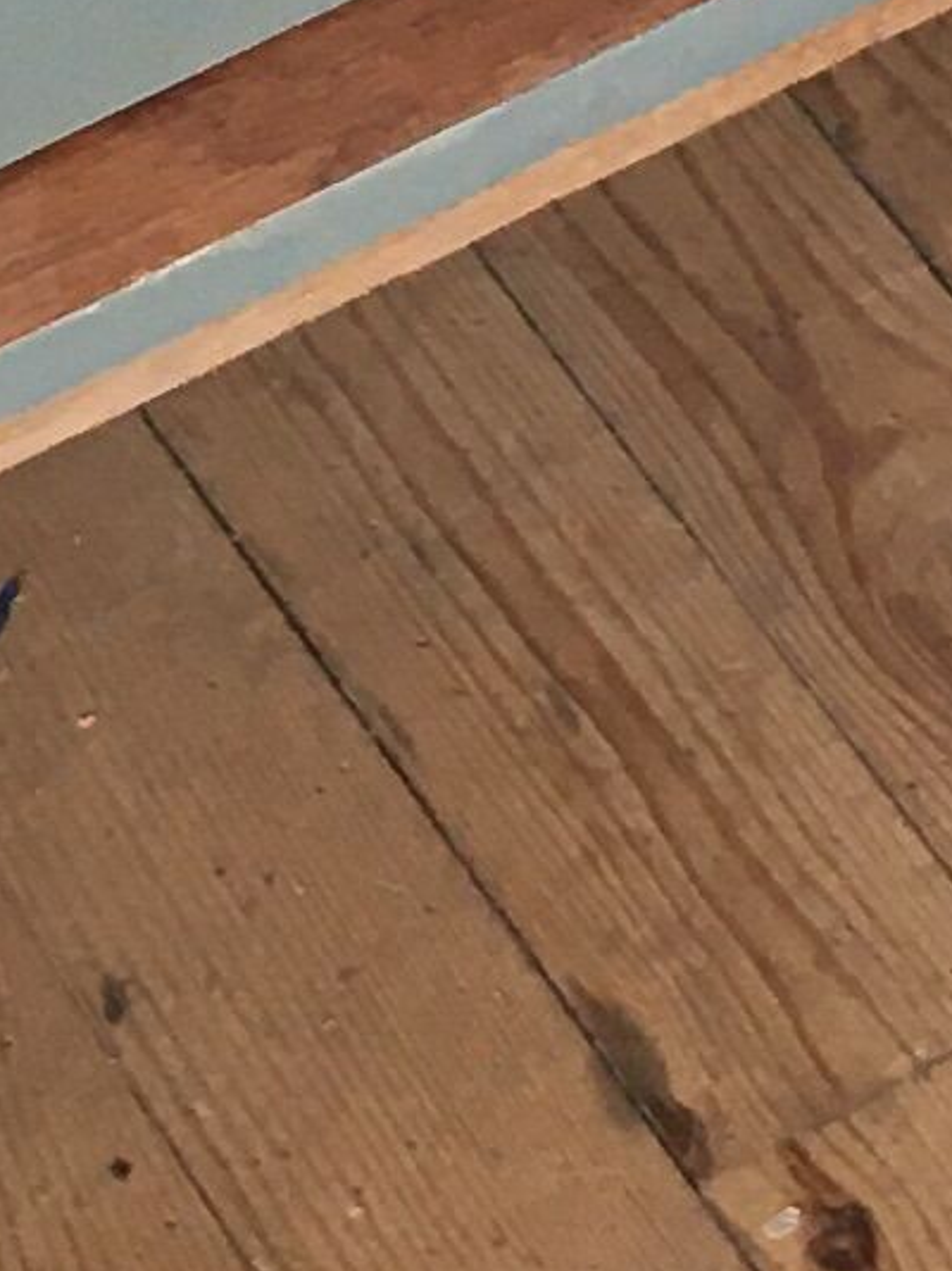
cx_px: 531
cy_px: -909
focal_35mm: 219
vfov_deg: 8.7
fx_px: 8037
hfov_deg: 6.8
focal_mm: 4.15
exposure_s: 1/33
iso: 64
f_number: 2.2
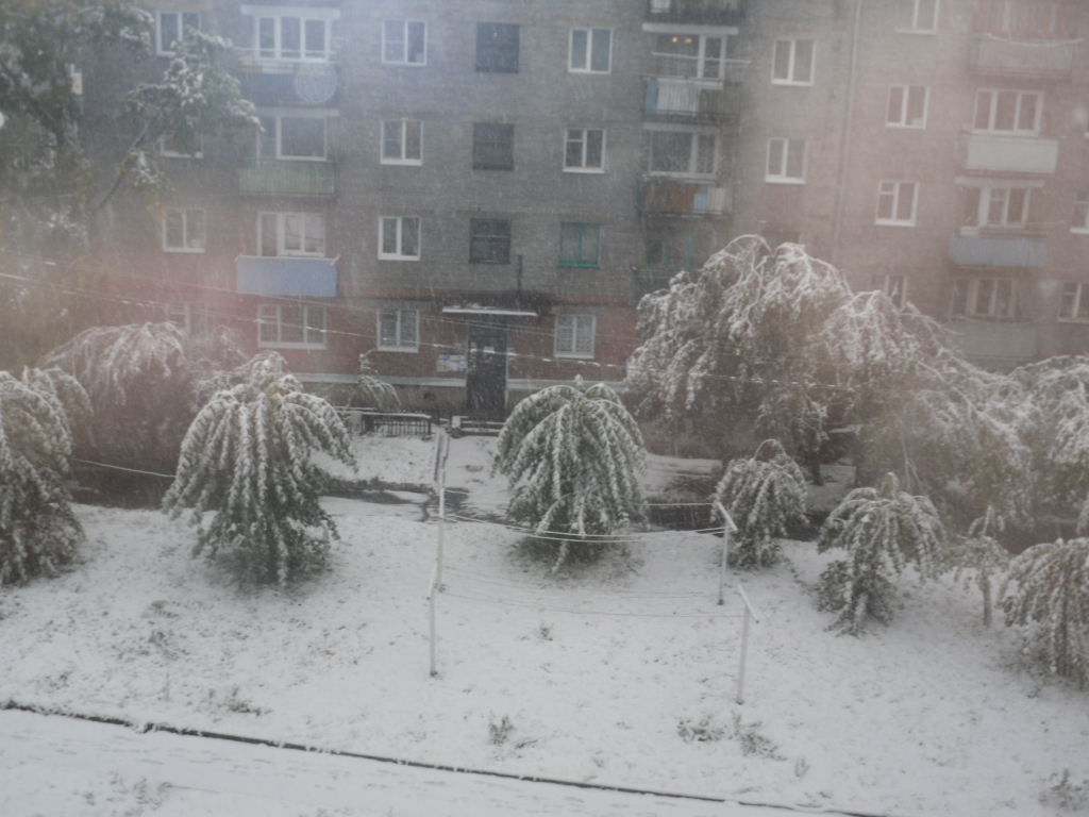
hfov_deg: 34.3
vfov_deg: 26.1
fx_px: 1762
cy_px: 408
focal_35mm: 56
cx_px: 544
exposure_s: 1/51
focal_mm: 7.88
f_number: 3.8
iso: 80
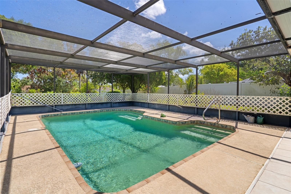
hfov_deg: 93.3
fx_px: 137
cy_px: 97
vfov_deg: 70.4
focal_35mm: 17
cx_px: 146
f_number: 9
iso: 320
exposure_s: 1/320
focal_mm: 17
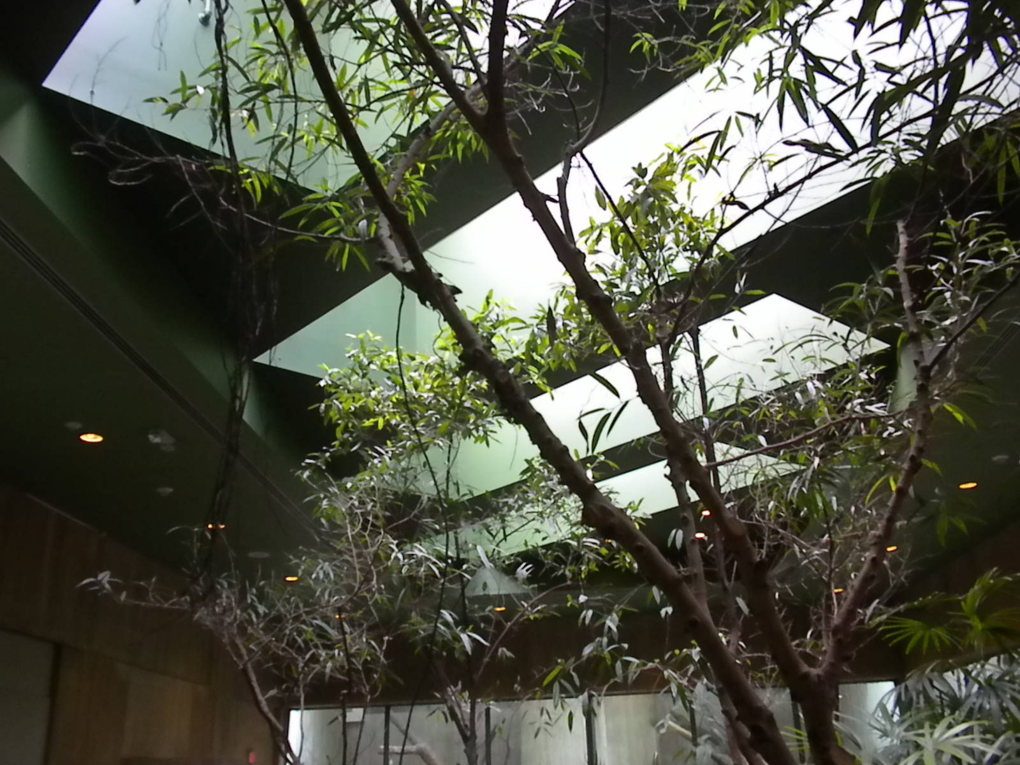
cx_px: 510
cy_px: 382
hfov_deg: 50.1
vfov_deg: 38.7
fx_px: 1090
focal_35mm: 37
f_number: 3.5
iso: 640
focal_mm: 6.6
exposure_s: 1/55.2
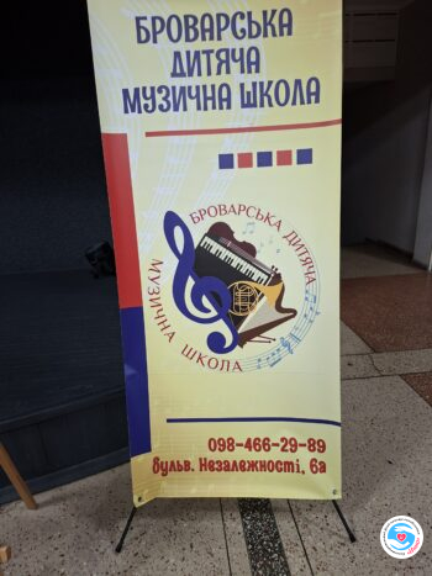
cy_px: 288
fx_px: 383
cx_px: 216
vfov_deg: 73.9
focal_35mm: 23
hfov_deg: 58.9
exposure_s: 1/33
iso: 320
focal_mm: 5.54
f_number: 1.8
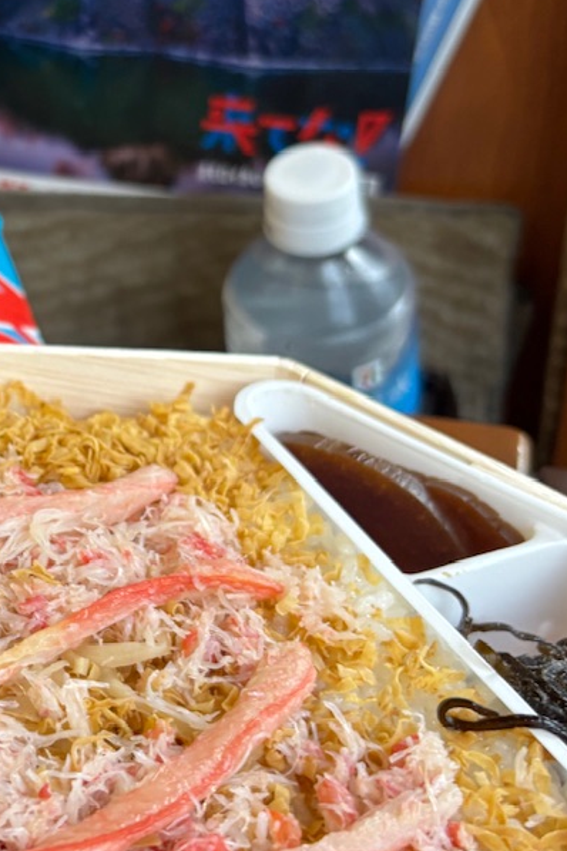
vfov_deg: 34.4
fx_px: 1370
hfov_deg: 22.2
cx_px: -41
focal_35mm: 58
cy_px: 335
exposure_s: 1/121
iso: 125
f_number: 1.6
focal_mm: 5.96
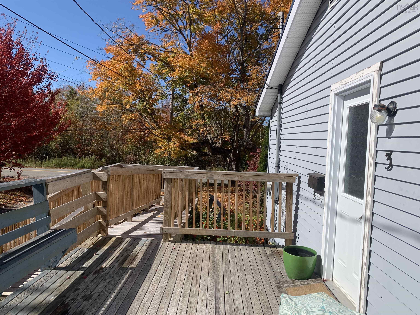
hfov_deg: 67.3
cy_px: 158
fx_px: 315
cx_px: 210
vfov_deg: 53.1
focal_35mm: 26
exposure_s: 1/3289
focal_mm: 4.25
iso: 25
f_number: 1.8
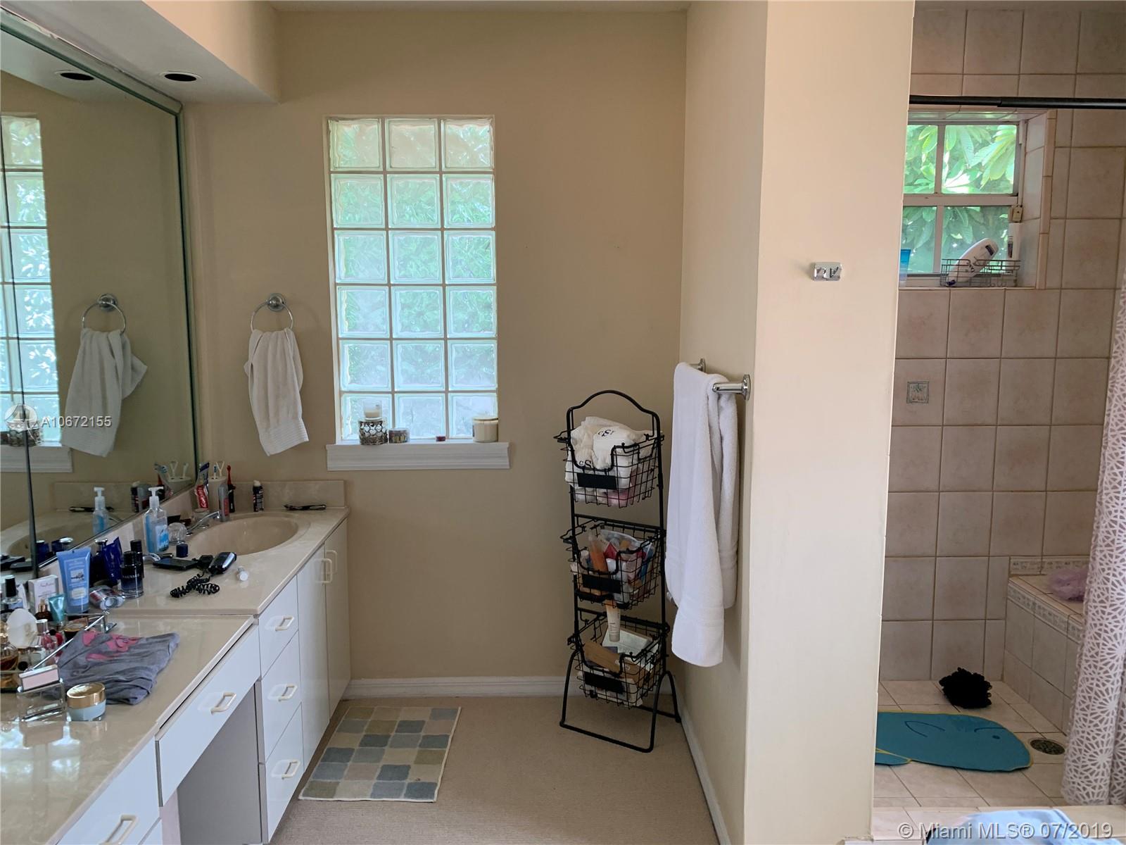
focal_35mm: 26
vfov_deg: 53.1
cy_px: 422
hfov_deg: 67.3
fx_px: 846
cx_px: 563
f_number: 1.8
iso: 100
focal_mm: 4.25
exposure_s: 1/70
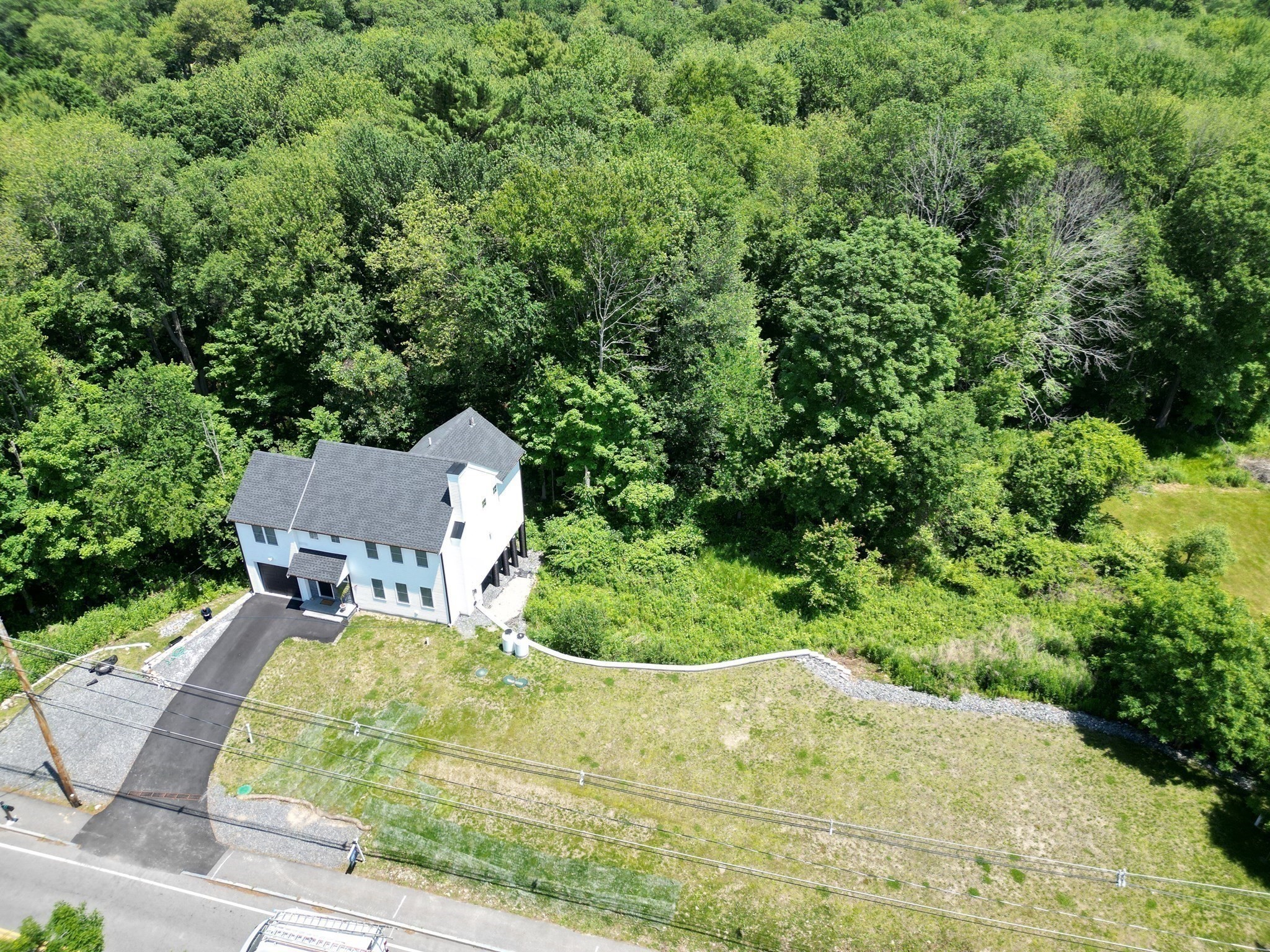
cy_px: 476
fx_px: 881
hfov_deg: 71.6
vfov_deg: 56.8
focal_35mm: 24
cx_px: 635
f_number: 1.7
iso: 100
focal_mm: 6.72
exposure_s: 1/1500
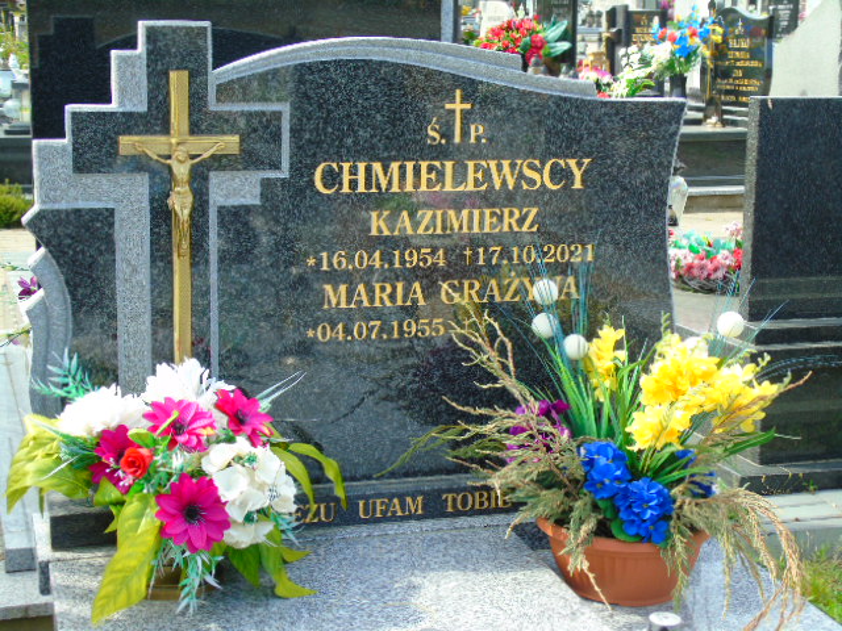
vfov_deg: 23.7
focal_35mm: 62
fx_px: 1508
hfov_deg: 31.2
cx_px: 421
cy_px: 316
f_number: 4.5
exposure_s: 1/160
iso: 80
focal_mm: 11
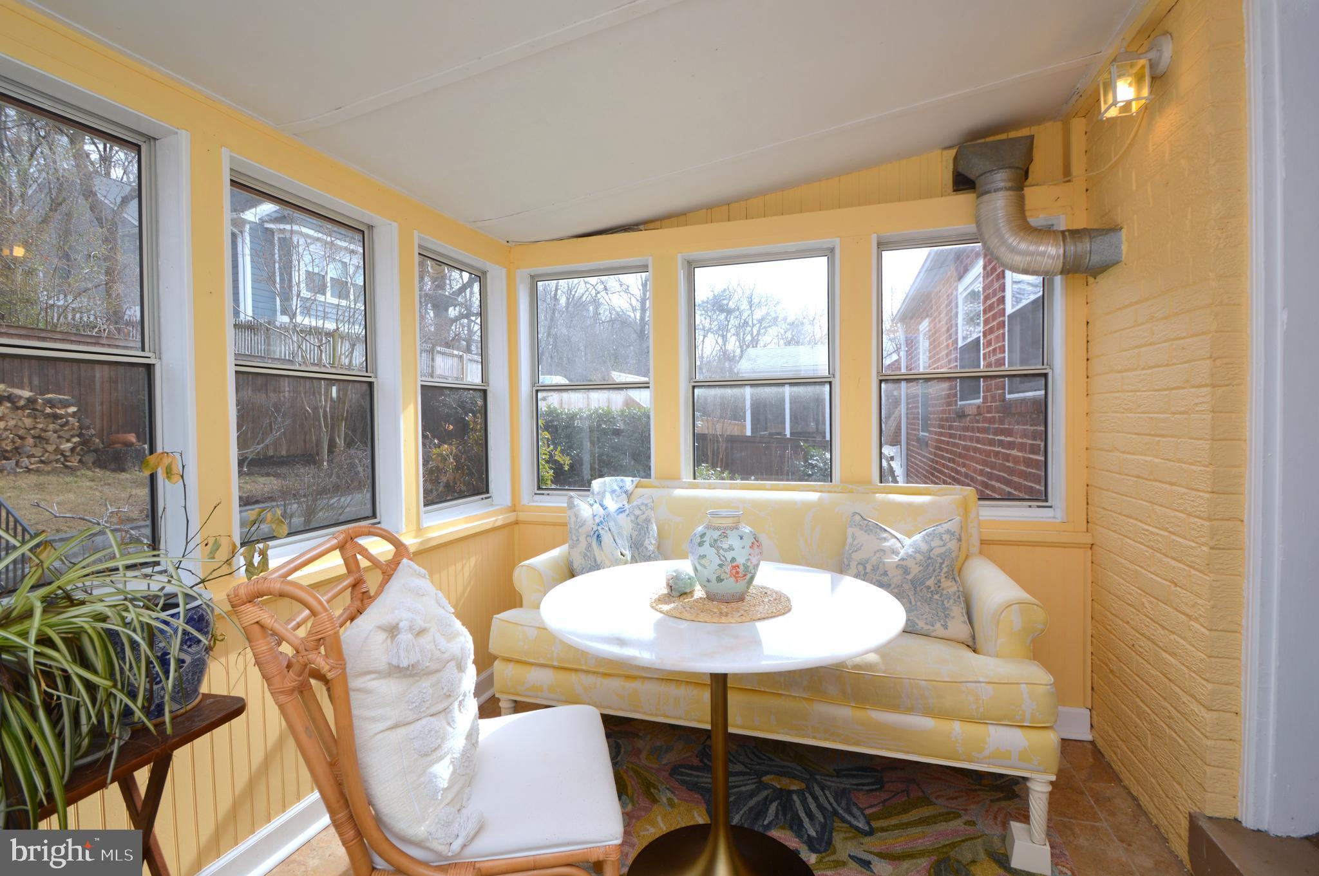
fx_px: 549
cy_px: 438
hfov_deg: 100.4
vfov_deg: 77.2
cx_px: 660
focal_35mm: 15
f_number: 5.6
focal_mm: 10
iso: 100
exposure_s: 1/125
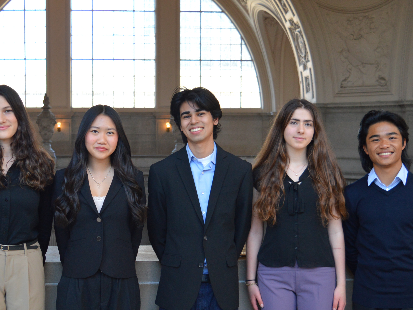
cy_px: 210
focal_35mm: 57
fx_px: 680
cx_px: 160
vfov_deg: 25.5
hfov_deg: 33.6
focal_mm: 22
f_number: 3.8
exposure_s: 1/40
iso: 400
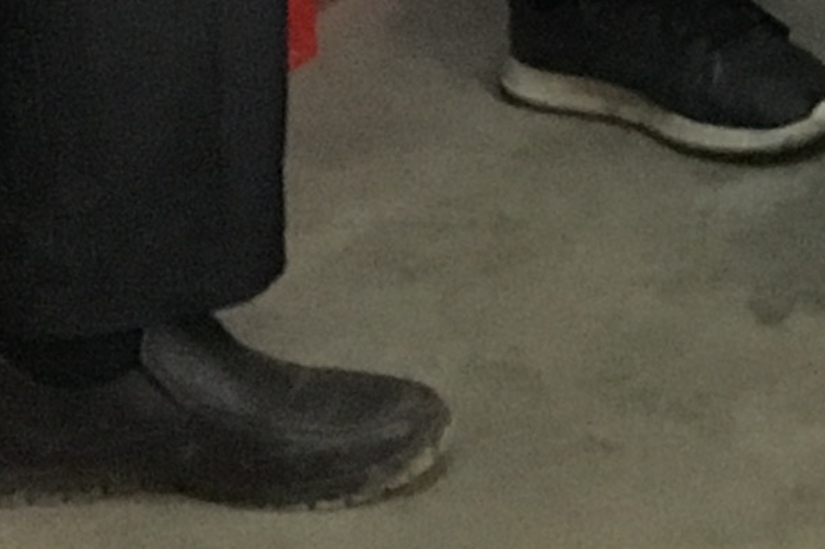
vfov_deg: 6.3
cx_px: 1753
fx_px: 4696
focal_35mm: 205
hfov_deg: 9.3
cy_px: -981
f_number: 2.2
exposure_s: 1/17
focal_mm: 4.15
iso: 250
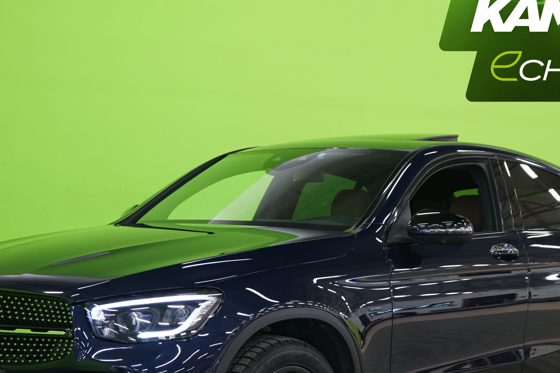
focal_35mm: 85
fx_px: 1322
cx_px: 295
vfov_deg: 16.0
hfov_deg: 23.9
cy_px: 270
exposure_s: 1/8
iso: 400
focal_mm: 48
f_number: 4.5
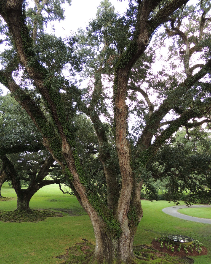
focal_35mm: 26
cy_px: 137
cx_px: 108
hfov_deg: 54.9
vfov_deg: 66.0
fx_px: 203
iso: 100
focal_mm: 4.3
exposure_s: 1/100
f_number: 3
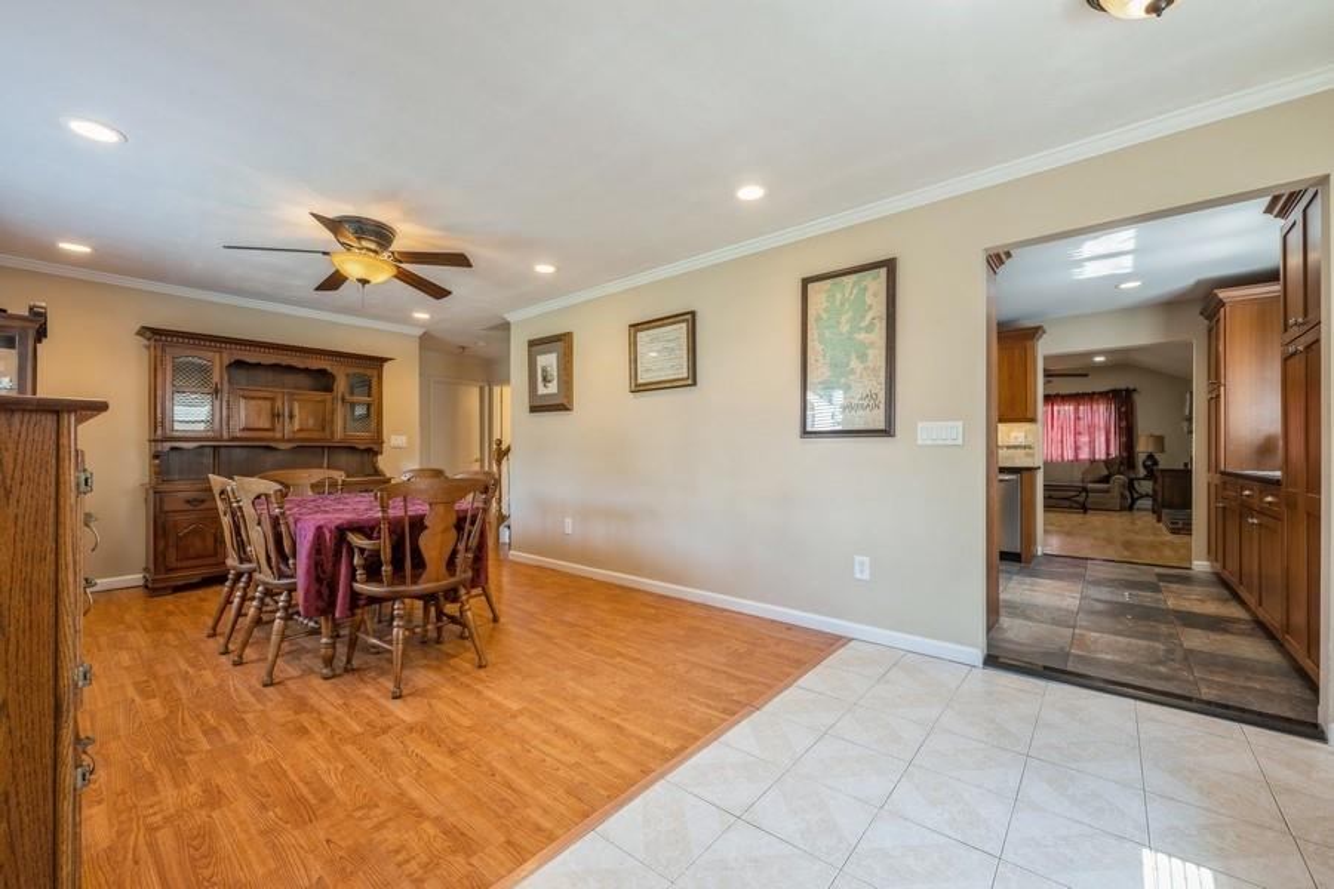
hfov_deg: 104.3
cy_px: 444
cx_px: 667
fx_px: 519
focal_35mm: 14
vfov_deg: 81.2
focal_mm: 14
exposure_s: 1/1.67
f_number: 11
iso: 100
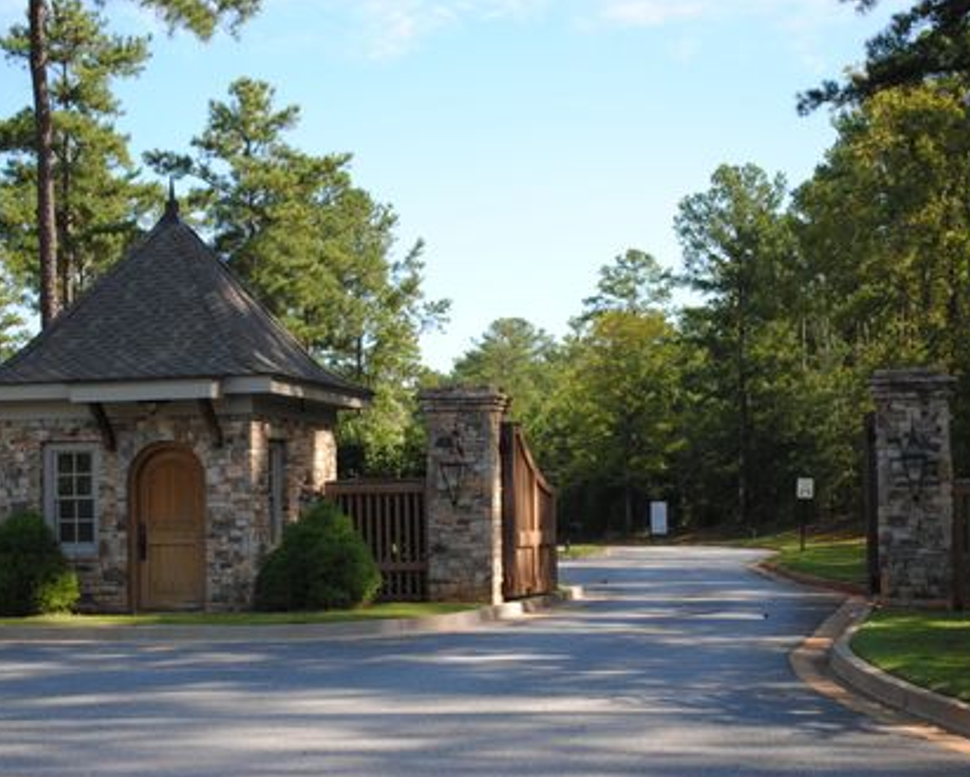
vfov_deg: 23.5
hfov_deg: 29.1
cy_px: 392
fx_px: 1867
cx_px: 424
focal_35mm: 65
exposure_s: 1/200
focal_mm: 38
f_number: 5.3
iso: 100
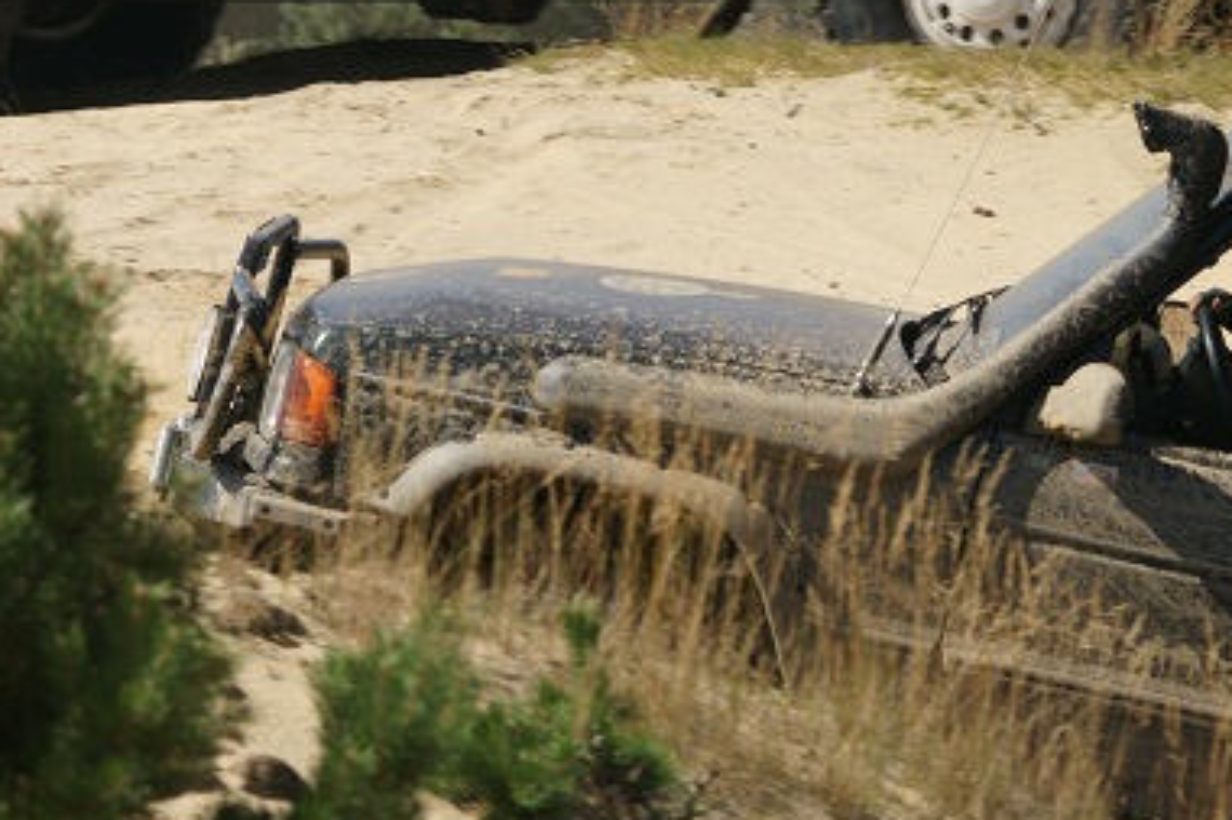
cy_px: 295
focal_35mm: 387
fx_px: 13238
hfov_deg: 5.3
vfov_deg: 3.5
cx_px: 765
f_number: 11
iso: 200
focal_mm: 140
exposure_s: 1/320
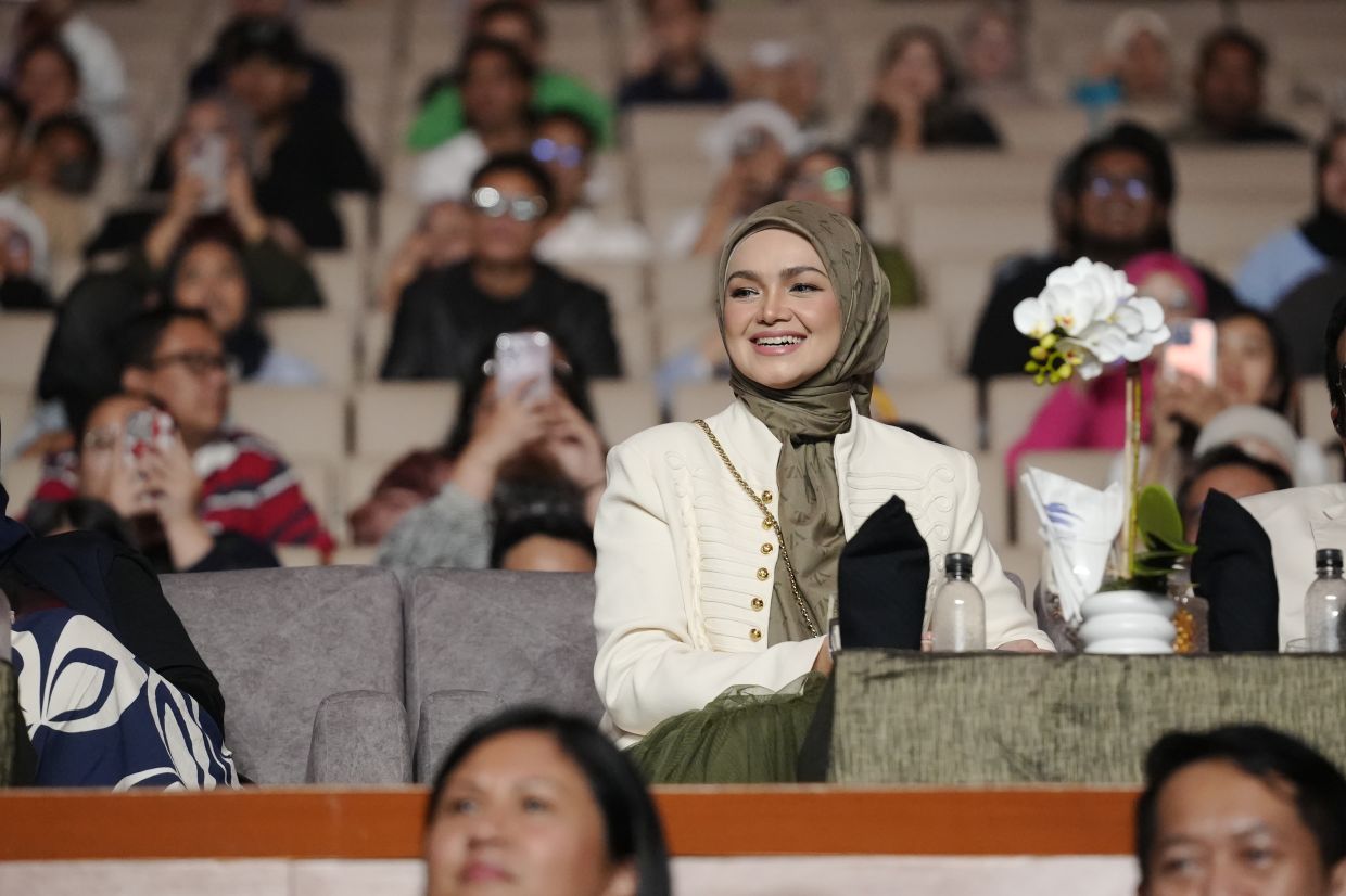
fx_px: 9120
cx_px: 673
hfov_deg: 8.4
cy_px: 448
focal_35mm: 244
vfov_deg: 5.6
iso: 5000
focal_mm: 163
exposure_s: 1/500
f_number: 3.2
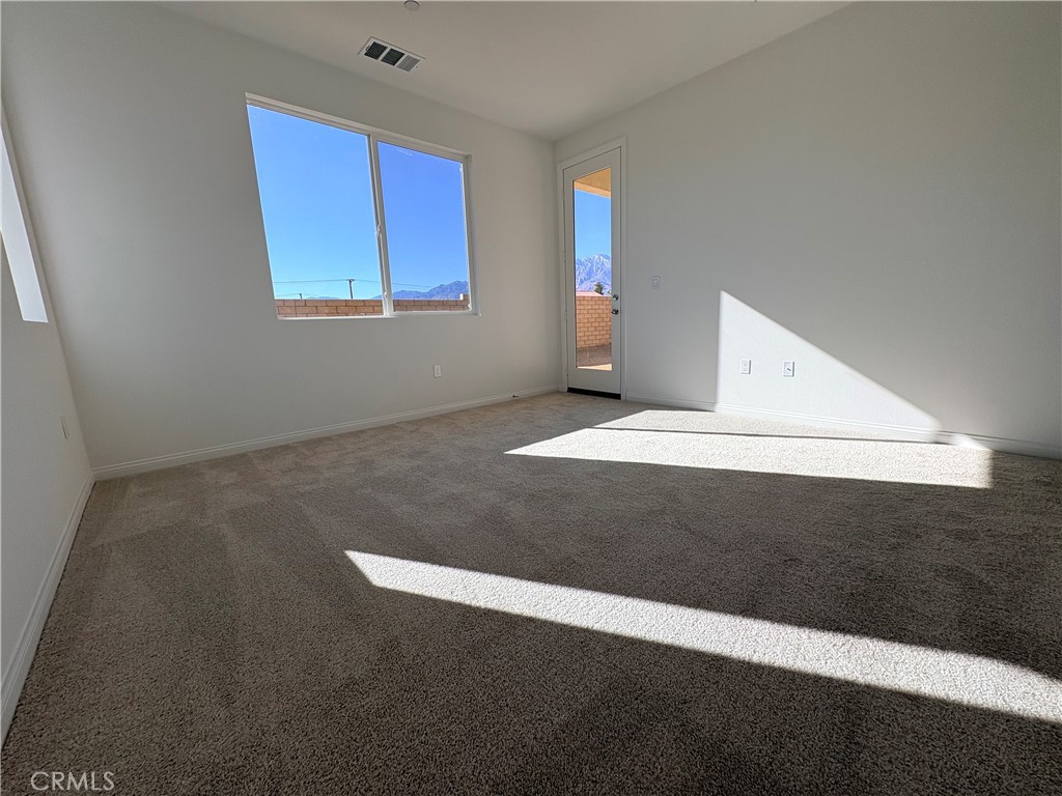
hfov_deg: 102.1
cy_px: 398
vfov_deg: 85.7
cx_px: 531
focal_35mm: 14
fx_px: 430
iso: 40
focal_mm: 2.22
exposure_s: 1/779
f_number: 2.2
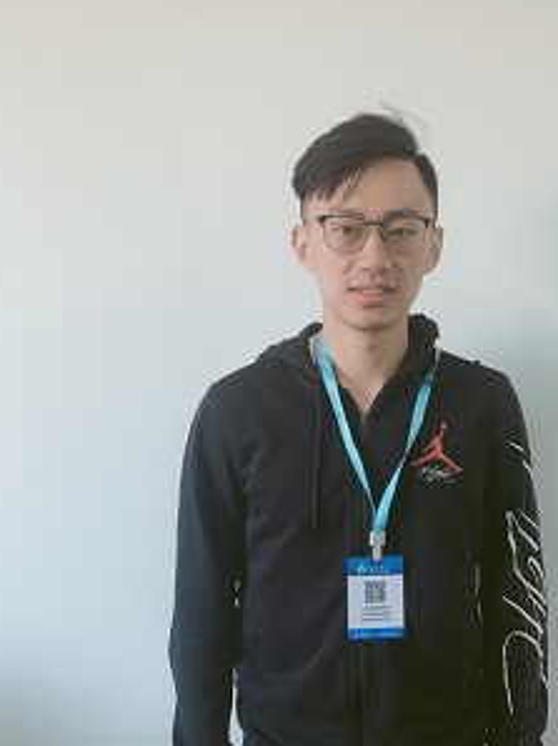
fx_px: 818
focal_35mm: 38
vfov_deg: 48.8
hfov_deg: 37.4
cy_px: 433
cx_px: 362
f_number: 1.8
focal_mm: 4
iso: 40
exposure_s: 1/25
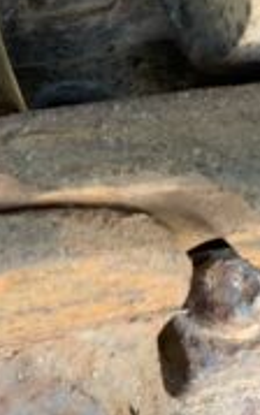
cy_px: 9
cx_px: -93
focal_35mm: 110
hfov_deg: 11.5
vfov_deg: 18.5
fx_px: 1246
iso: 125
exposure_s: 1/60
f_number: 1.8
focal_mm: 3
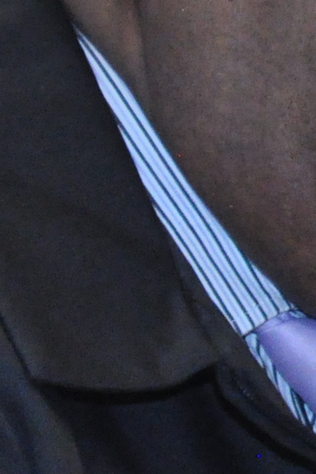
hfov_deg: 1.6
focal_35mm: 844
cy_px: 103
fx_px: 11112
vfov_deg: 2.4
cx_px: 663
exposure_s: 1/160
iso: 2500
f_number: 5.6
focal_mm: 105
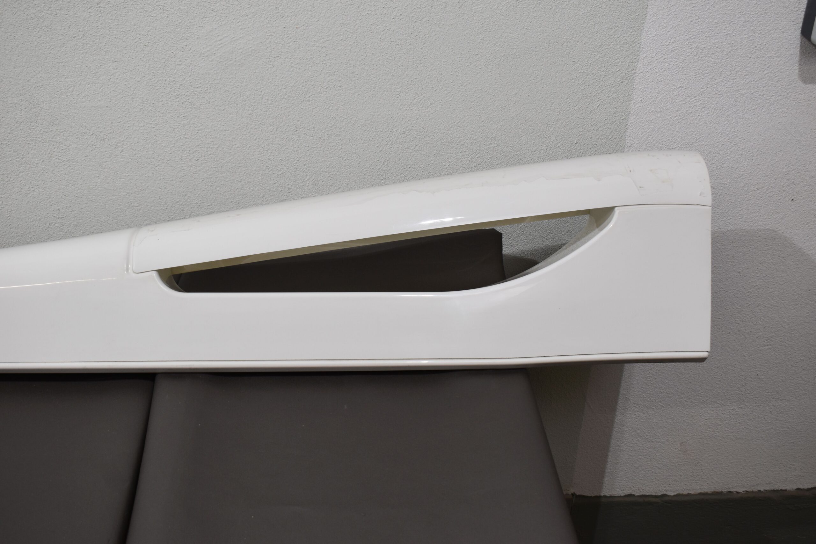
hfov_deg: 46.4
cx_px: 408
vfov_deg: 31.9
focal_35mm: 42
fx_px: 952
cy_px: 272
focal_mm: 28
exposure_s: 1/125
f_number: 5.6
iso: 400
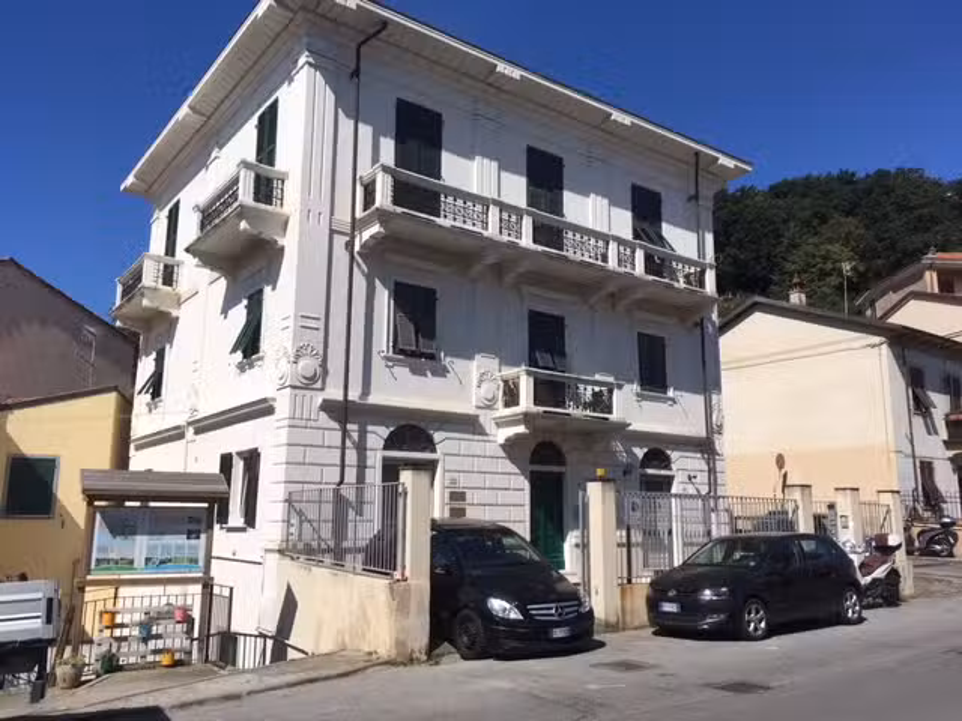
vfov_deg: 48.2
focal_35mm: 29
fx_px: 806
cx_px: 481
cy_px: 360
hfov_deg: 61.7
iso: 25
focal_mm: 4.15
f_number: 2.2
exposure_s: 1/3205
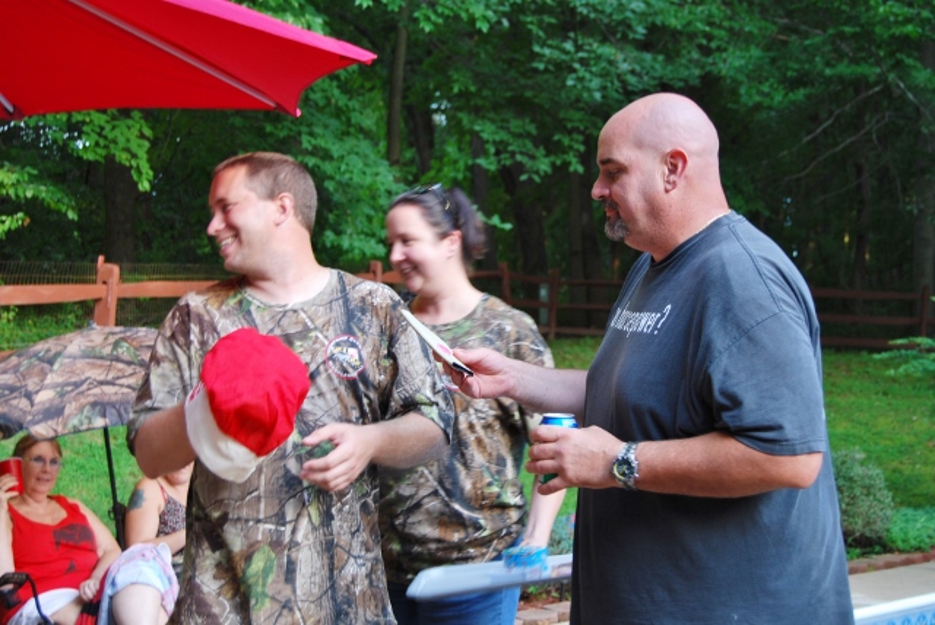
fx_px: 1482
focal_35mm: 57
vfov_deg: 23.8
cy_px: 312
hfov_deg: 35.0
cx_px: 468
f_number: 5
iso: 200
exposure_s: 1/30
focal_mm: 38
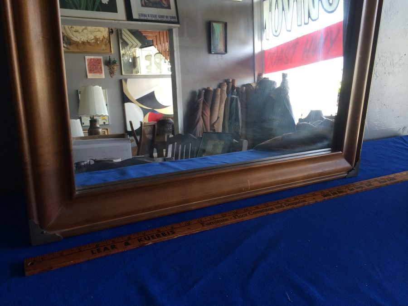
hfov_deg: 60.0
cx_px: 204
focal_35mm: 30
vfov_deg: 46.8
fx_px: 354
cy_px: 153
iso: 50
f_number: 2.2
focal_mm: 4.12
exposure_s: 1/40
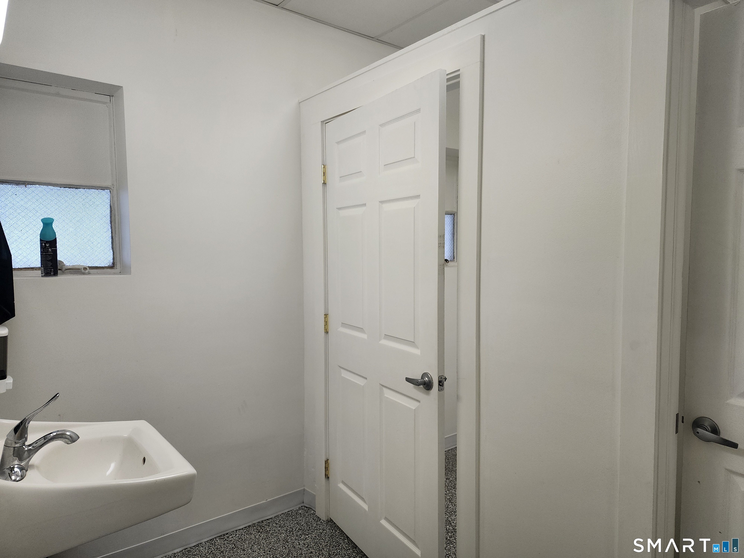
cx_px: 372
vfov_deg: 58.9
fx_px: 494
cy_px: 279
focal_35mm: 23
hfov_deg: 73.9
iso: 125
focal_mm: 6.4
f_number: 1.8
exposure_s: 1/180
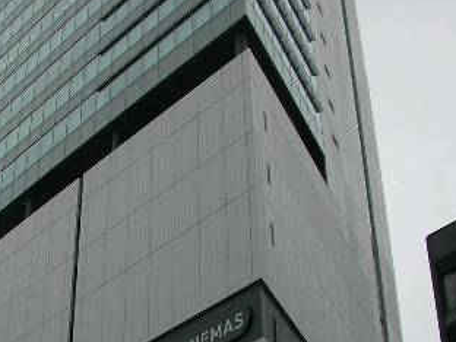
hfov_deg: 24.8
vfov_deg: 18.4
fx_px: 1028
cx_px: 124
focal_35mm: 78
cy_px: 345
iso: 50
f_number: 3.5
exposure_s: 1/274
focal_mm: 5.8
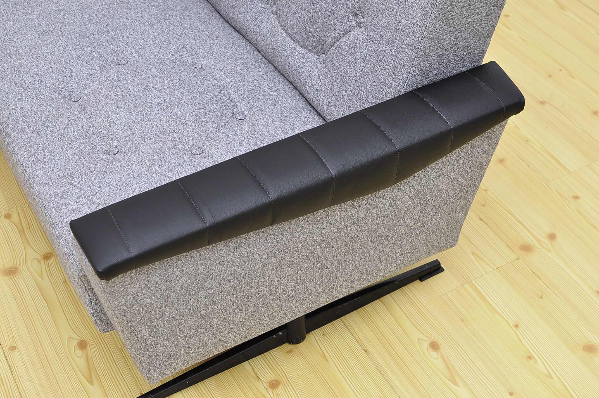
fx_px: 872
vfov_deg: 25.7
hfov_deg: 37.9
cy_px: 199
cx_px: 300
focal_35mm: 52
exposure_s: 1/160
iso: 400
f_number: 5.6
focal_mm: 35
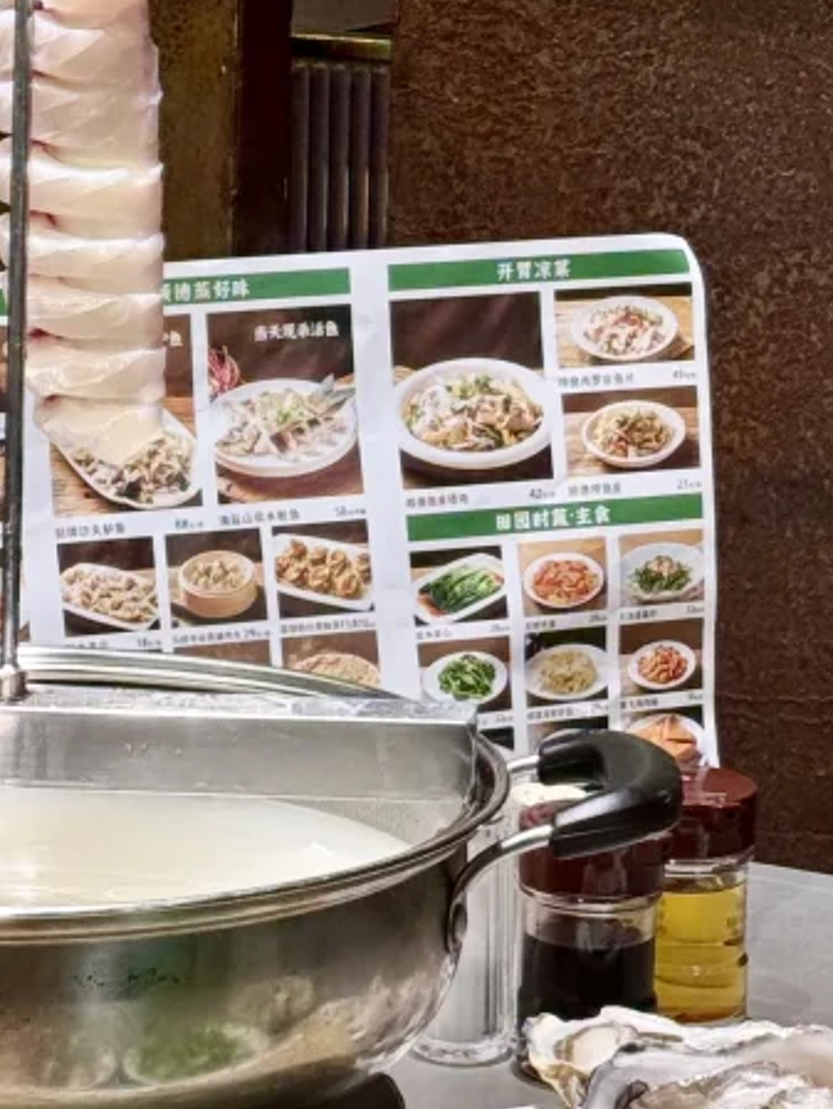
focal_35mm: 154
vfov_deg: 12.7
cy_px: 126
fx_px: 4939
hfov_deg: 9.6
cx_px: 366
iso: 100
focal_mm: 6.76
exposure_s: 1/100
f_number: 1.78
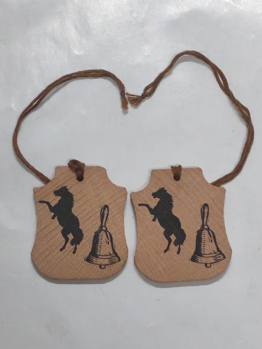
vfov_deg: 20.0
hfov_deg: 15.1
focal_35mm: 98
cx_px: 131
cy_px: 174
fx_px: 989
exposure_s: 1/50
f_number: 1.95
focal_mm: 5.52
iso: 800
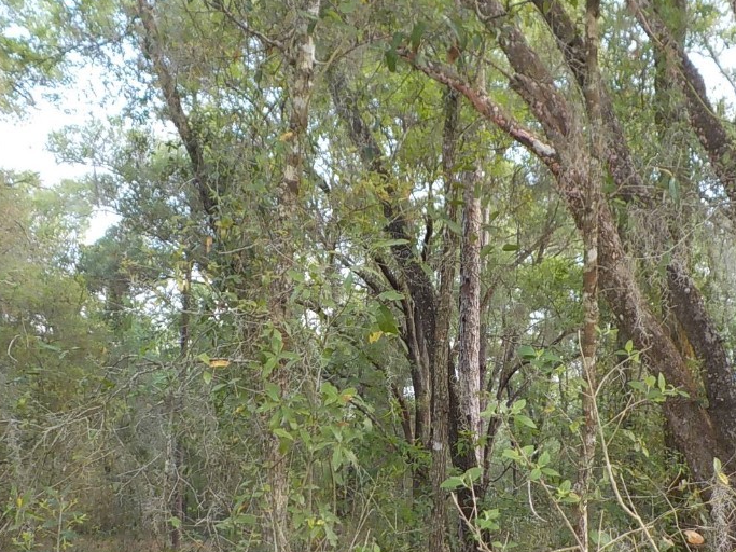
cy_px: 357
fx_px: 957
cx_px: 428
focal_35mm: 45
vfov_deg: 32.0
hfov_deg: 42.0
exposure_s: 1/80
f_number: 3.3
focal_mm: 4.1
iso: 125
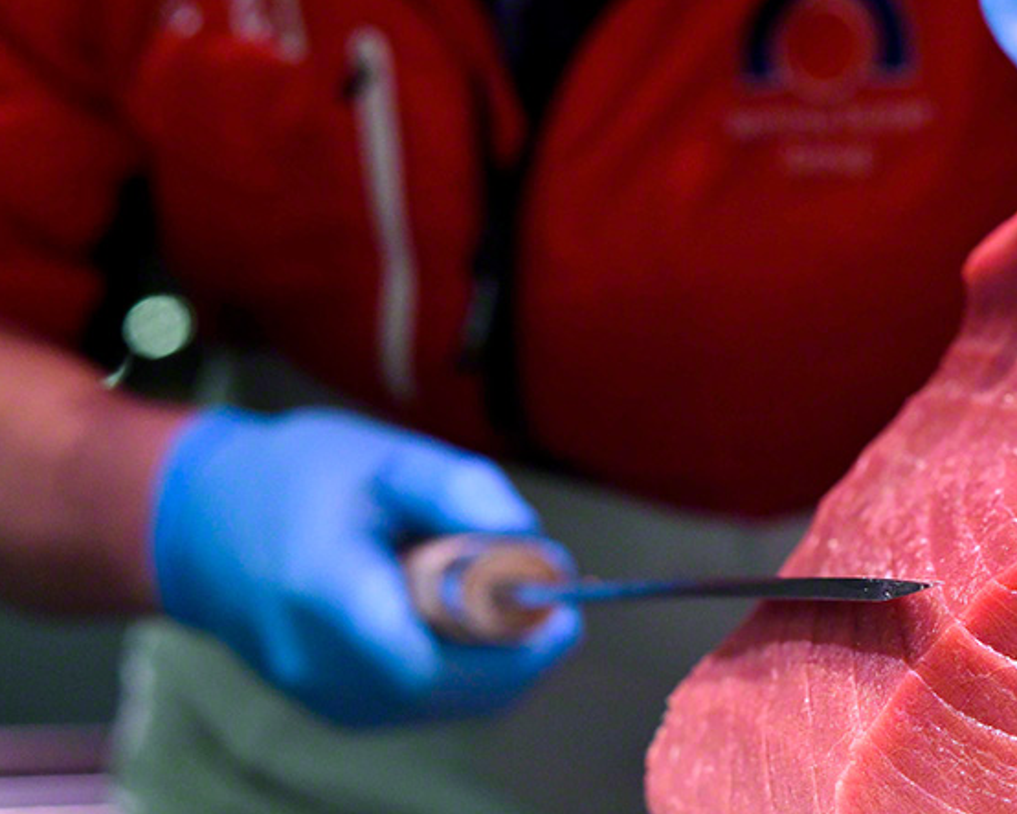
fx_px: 3912
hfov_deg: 14.5
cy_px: 308
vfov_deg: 11.9
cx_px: 1078
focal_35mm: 130
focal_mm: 60
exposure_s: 1/200
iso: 1600
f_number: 5.6
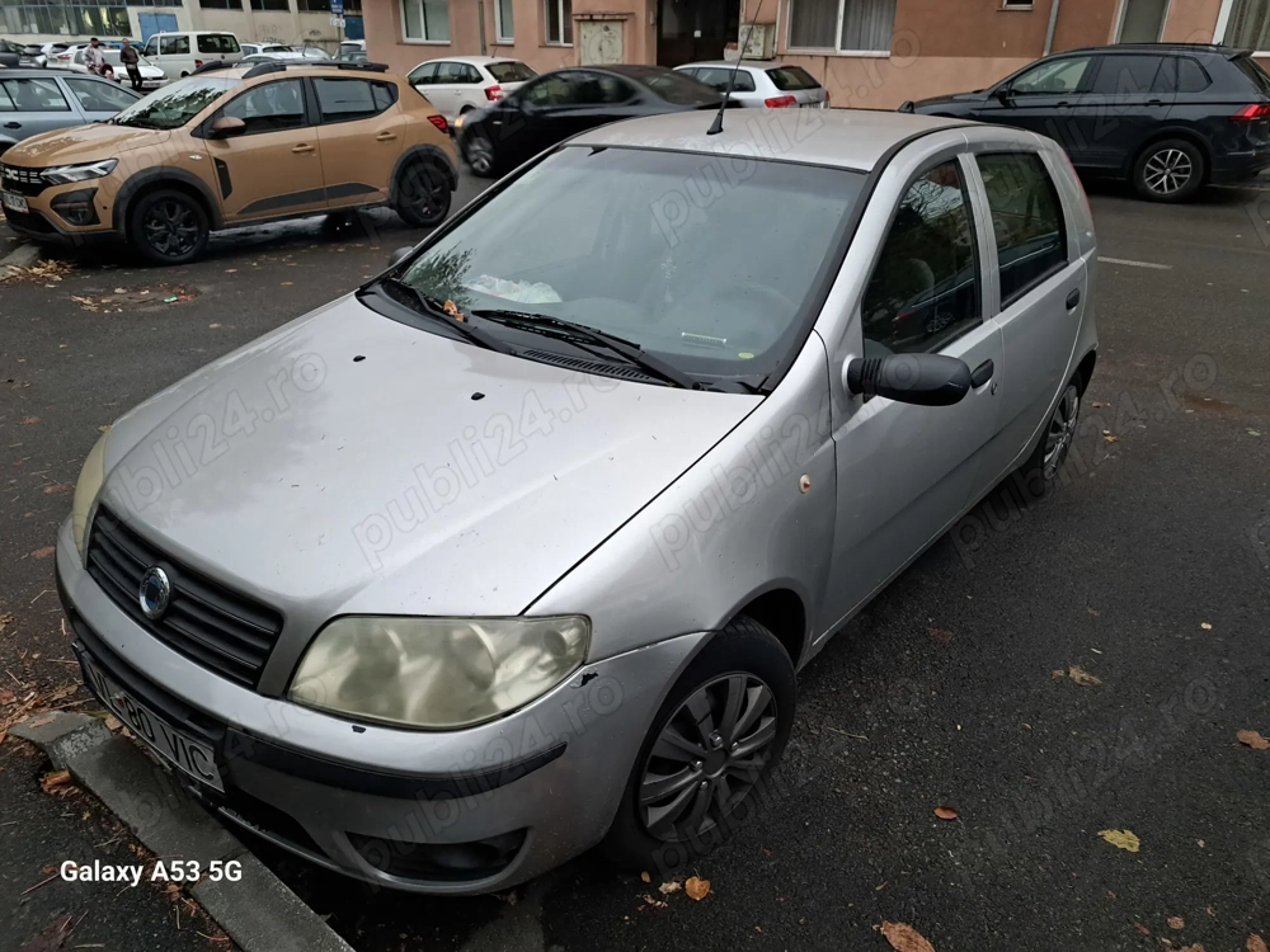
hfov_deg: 71.6
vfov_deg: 56.8
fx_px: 881
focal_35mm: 24
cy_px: 476
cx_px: 635
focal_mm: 5.23
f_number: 1.8
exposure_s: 1/50
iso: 320
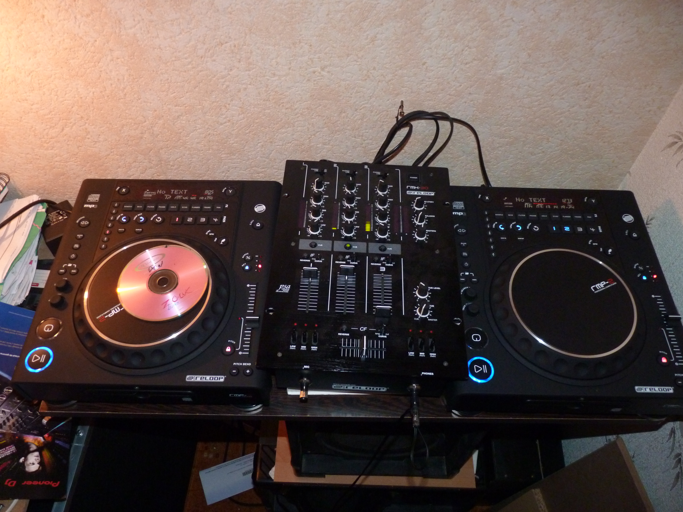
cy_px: 256
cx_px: 342
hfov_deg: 63.4
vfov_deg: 49.7
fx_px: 552
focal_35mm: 28
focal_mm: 4.9
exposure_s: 1/30
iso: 400
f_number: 2.8
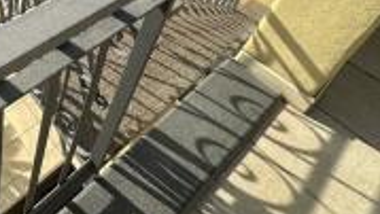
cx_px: -8
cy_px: -93
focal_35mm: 34
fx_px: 343
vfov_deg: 26.7
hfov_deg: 47.2
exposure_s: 1/1304
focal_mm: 2.22
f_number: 2.2
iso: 50
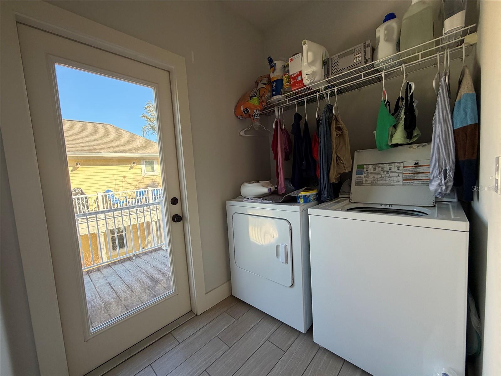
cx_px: 250
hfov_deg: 102.1
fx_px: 203
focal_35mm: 14
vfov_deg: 85.7
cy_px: 188
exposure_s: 1/121
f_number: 2.2
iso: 80
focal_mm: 2.22
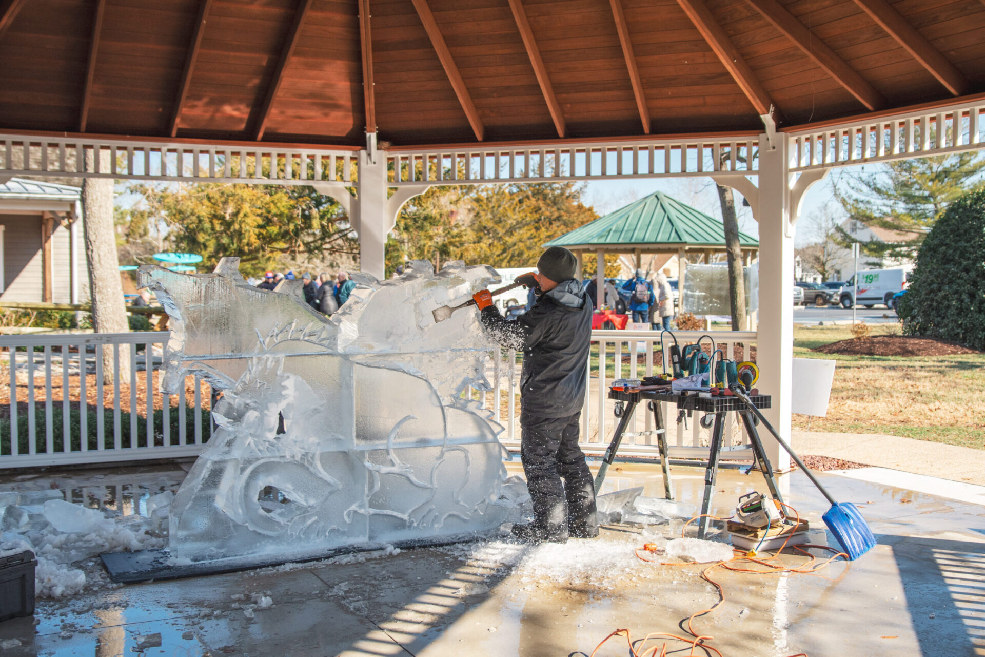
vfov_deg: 36.9
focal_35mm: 36
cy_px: 328
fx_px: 985
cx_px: 492
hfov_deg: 53.1
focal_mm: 24
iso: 125
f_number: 2.8
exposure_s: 1/2000
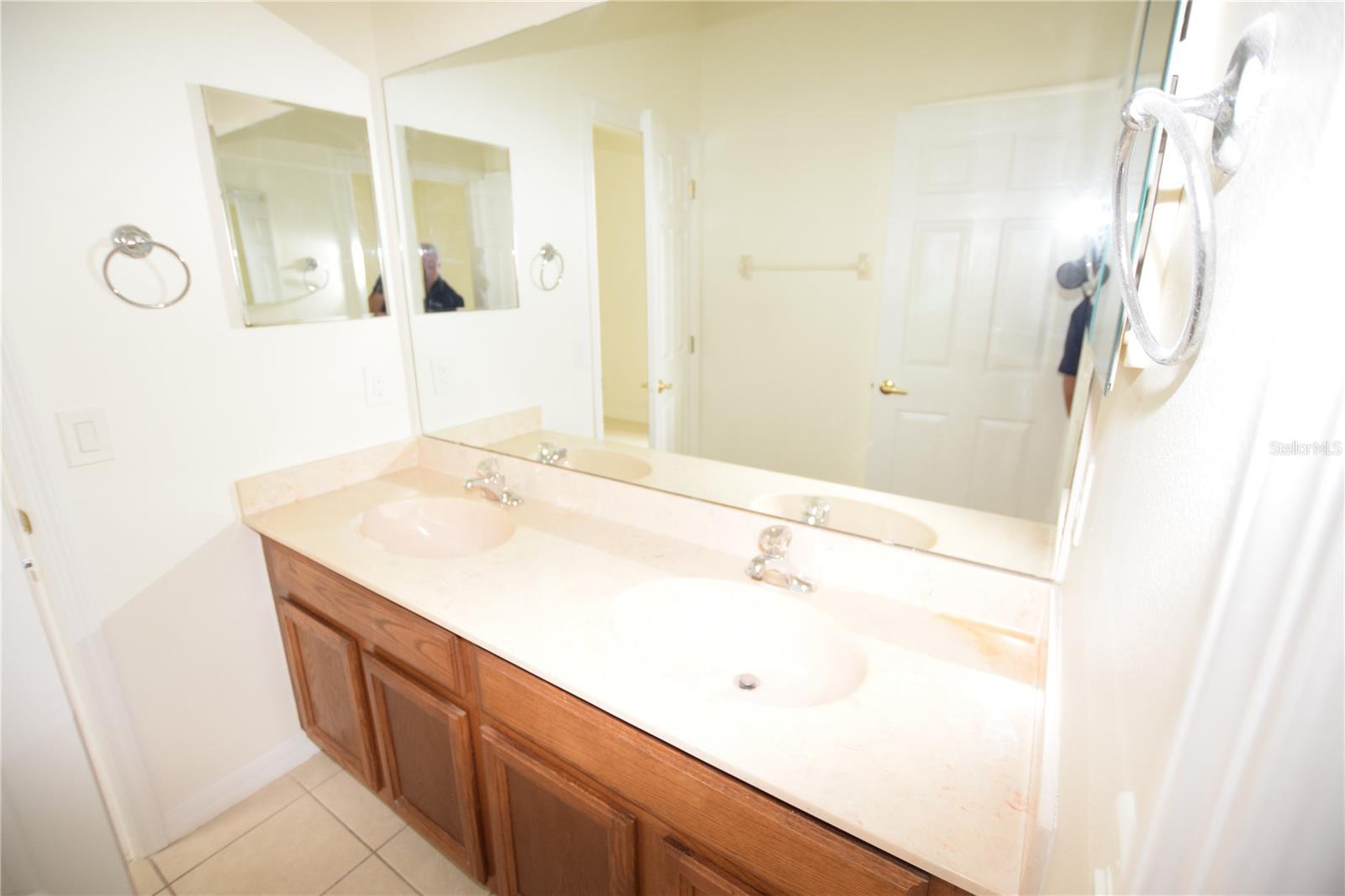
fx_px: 560
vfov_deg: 77.3
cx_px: 672
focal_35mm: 15
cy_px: 448
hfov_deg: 100.4
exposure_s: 1/60
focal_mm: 10
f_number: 3.5
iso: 900
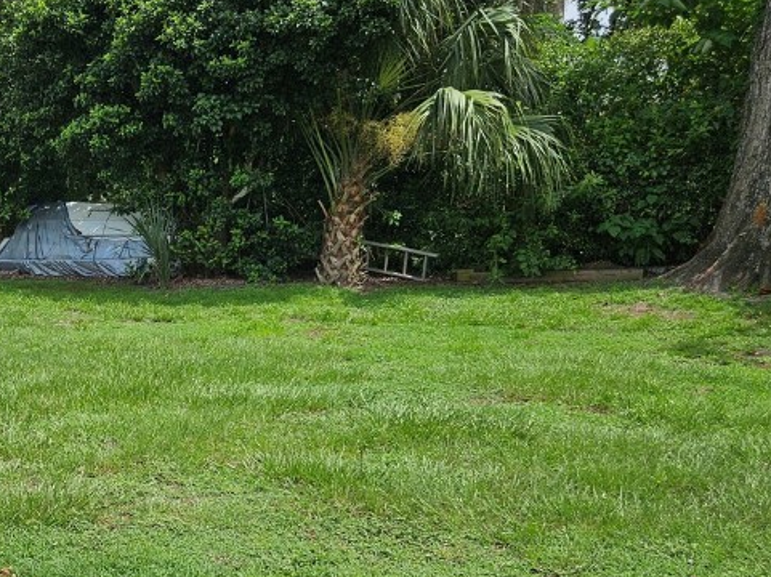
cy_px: 422
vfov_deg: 29.2
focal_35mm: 49
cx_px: 111
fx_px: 1091
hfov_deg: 37.0
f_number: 1.8
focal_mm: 5.4
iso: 25
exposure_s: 1/2797
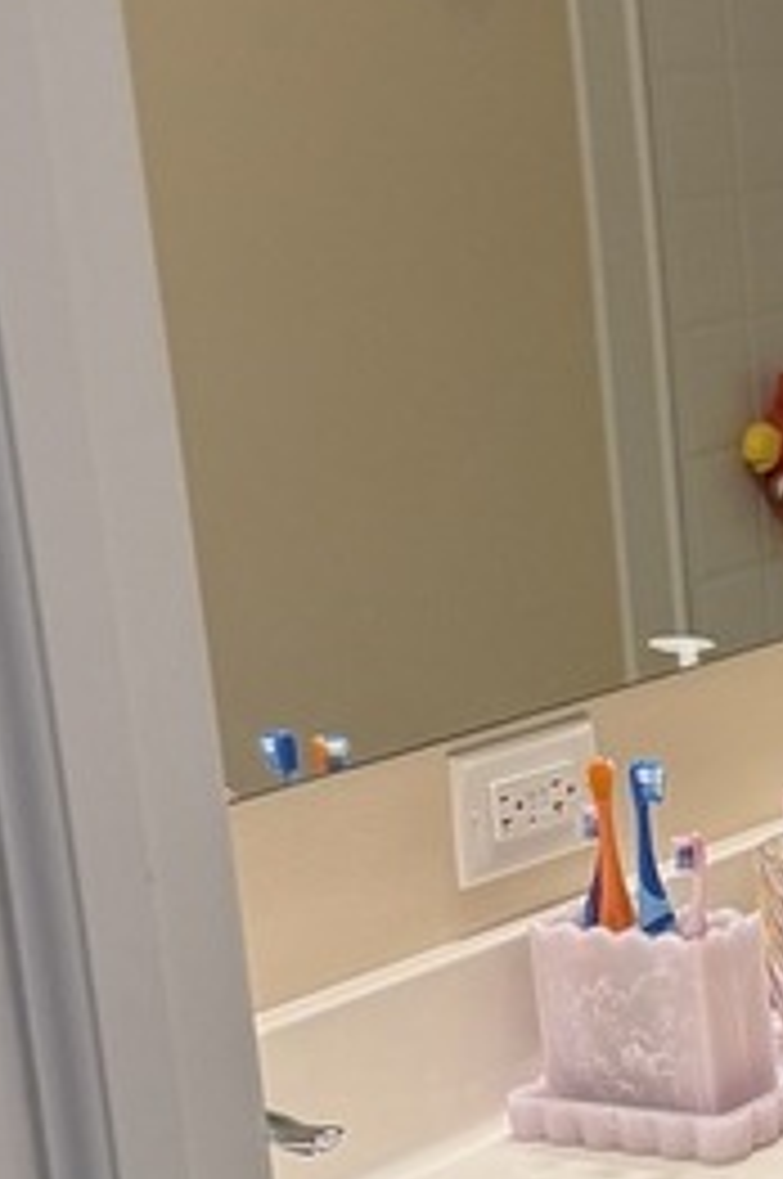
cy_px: 860
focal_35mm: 103
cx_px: 1346
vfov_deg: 19.7
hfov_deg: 12.3
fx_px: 3369
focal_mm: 6.76
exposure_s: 1/60
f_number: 1.78
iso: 160
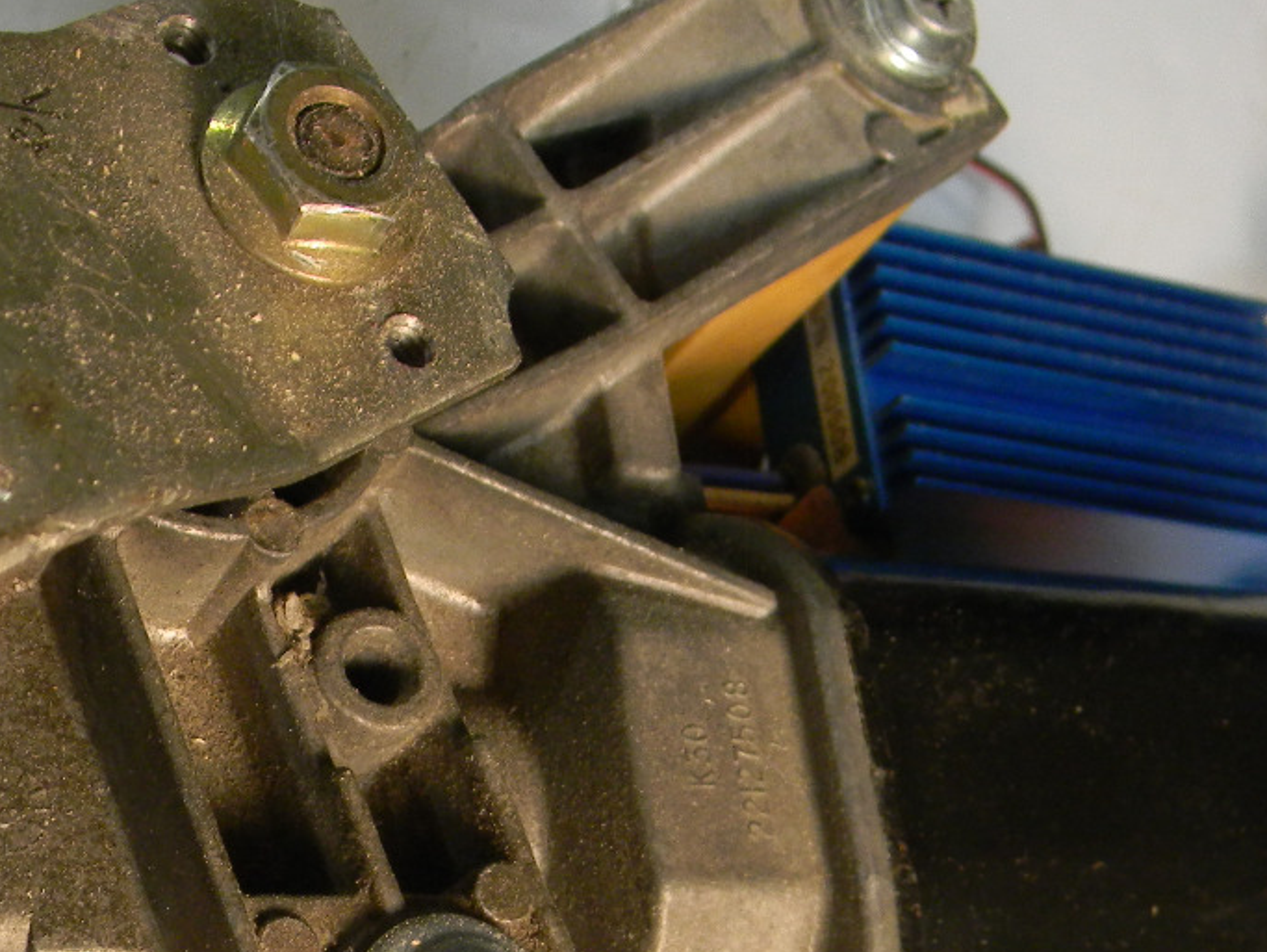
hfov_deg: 32.3
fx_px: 2161
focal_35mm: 59
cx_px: 399
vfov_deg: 24.3
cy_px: 807
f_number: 3.5
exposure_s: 1/30
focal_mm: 5
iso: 218
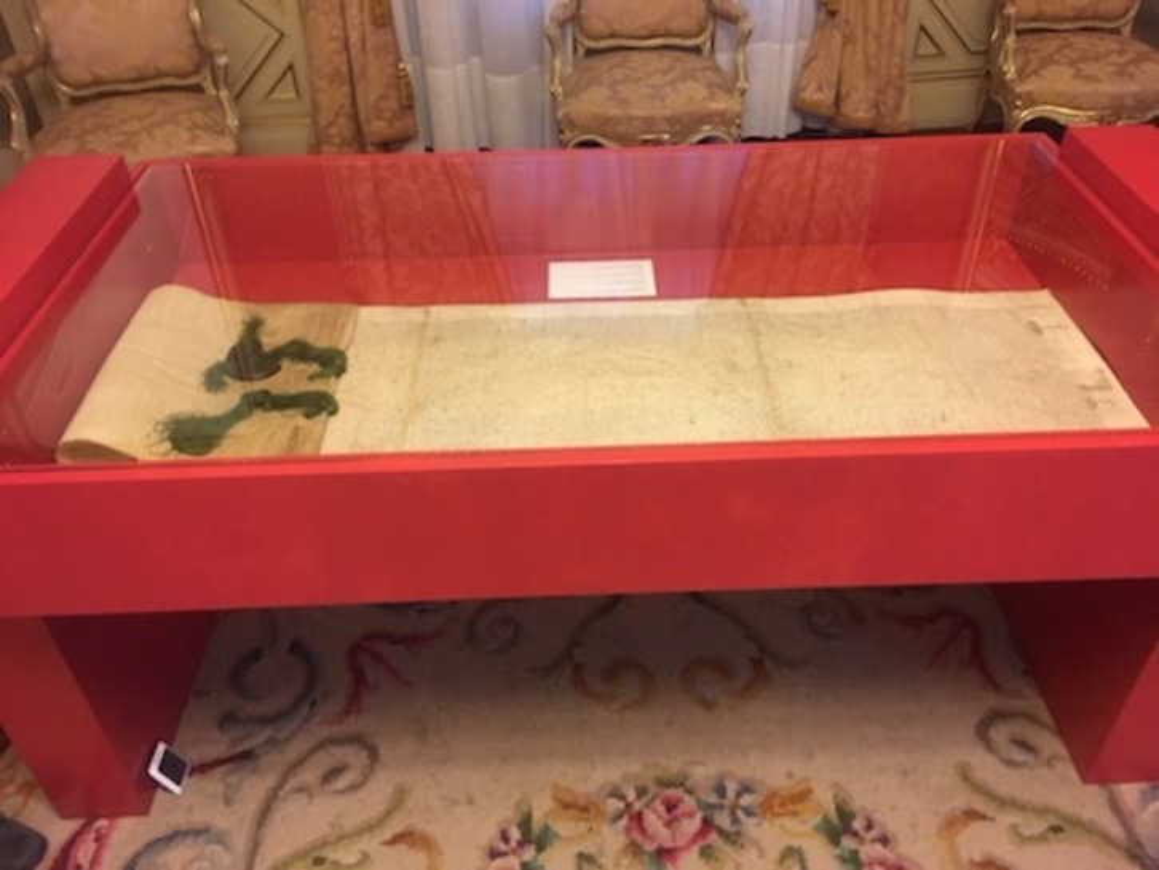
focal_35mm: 29
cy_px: 435
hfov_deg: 61.6
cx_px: 580
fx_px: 971
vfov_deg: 48.3
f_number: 2.2
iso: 200
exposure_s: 1/33
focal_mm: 4.15
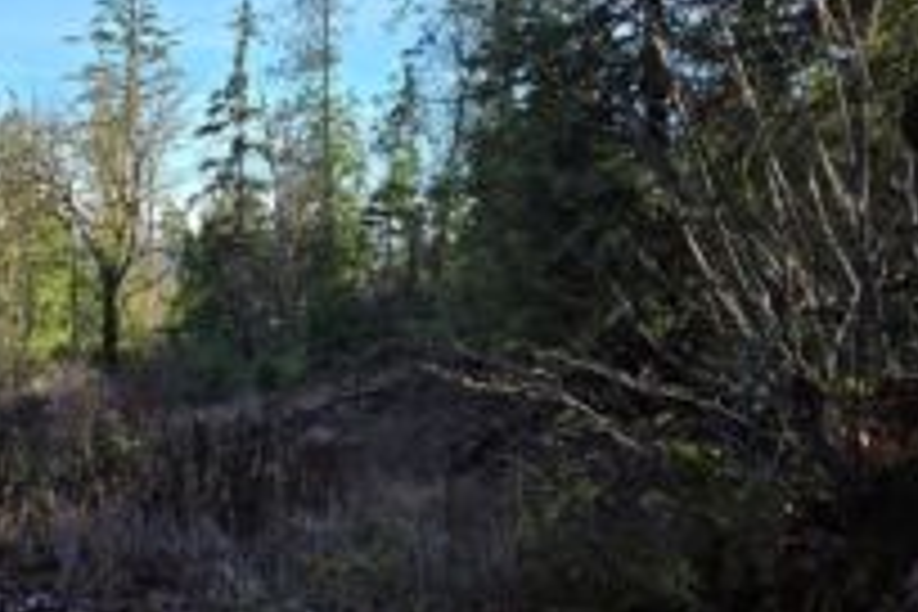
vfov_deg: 28.2
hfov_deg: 39.5
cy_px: 148
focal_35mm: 47
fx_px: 1198
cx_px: 126
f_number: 1.8
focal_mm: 5.4
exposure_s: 1/883
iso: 25
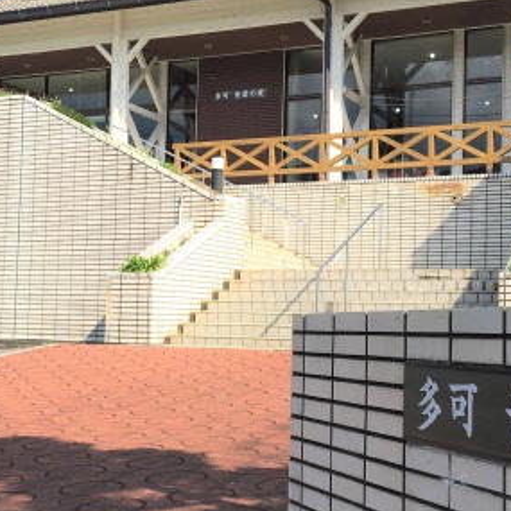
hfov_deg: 26.9
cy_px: 260
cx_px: 226
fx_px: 1069
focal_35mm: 64
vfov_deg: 26.9
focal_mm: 4.15
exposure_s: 1/1083
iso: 25
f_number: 2.2
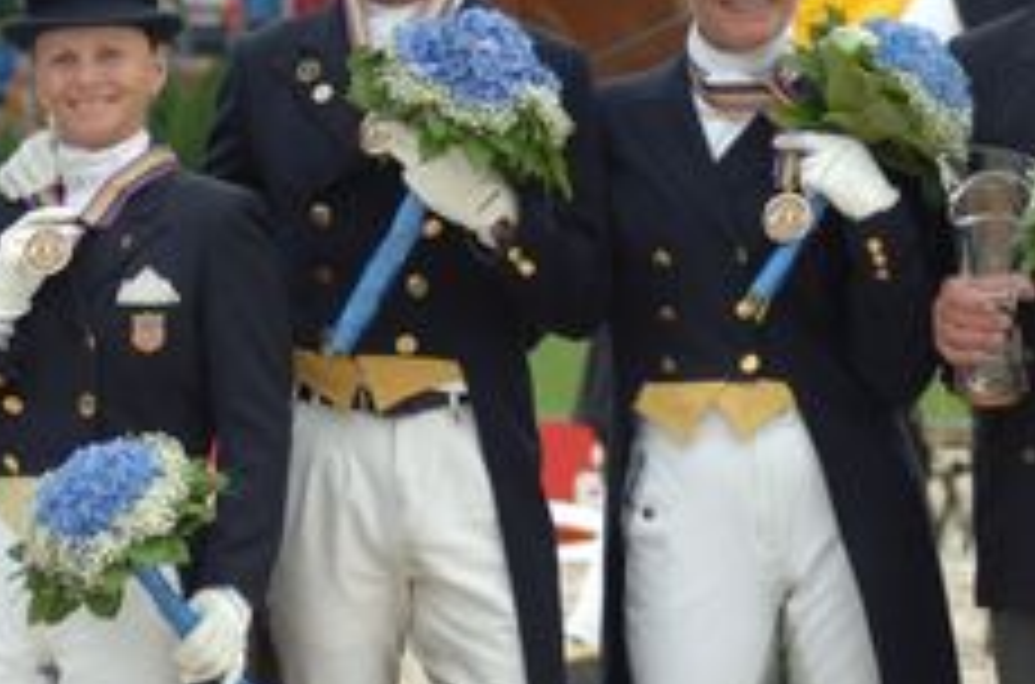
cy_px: 88
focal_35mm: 355
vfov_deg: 3.8
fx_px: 10190
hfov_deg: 5.8
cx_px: 468
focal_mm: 85
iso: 200
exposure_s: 1/250
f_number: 5.6
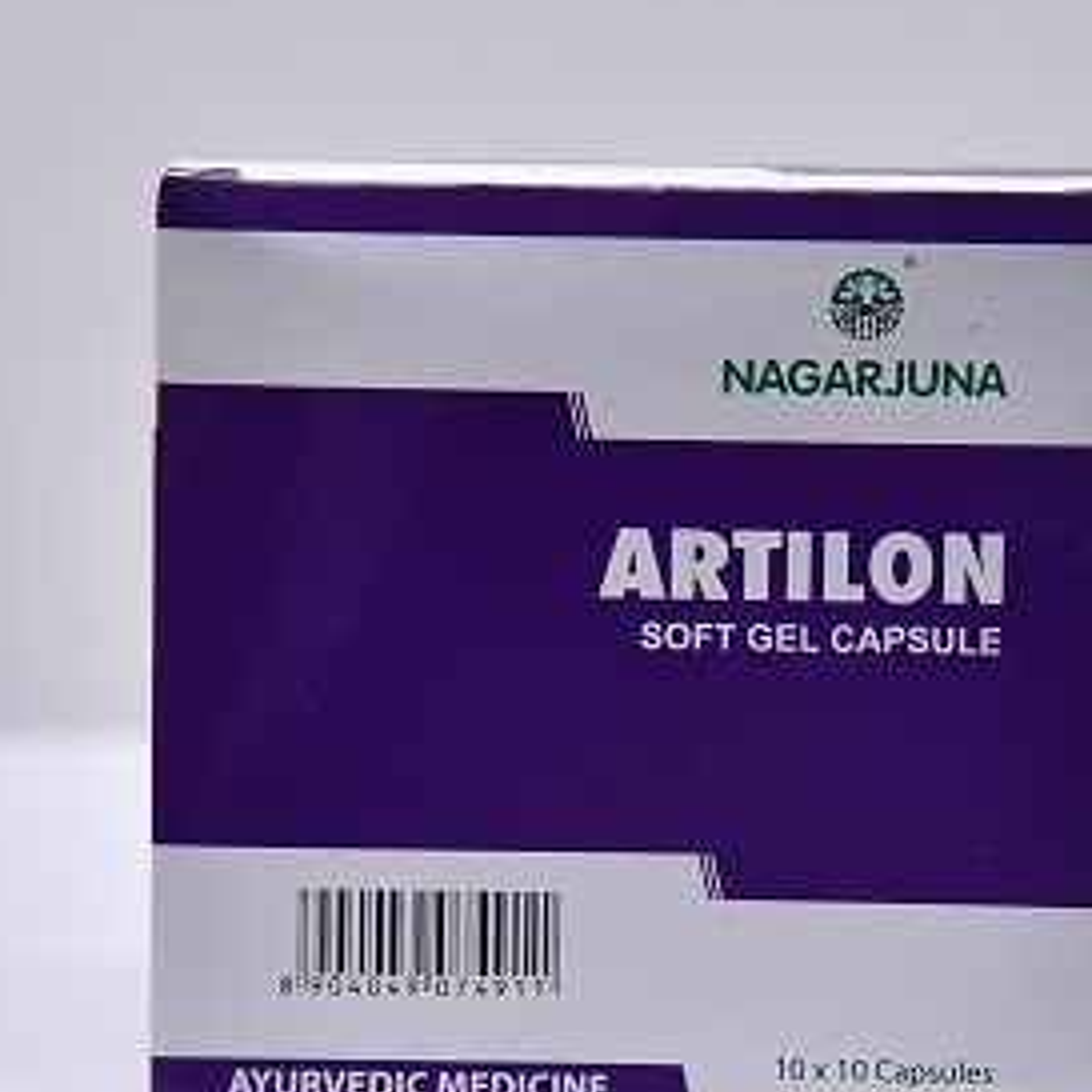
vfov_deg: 13.0
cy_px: 772
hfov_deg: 13.0
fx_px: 4783
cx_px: 676
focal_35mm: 134
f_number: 4
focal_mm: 82
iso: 1250
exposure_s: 1/160
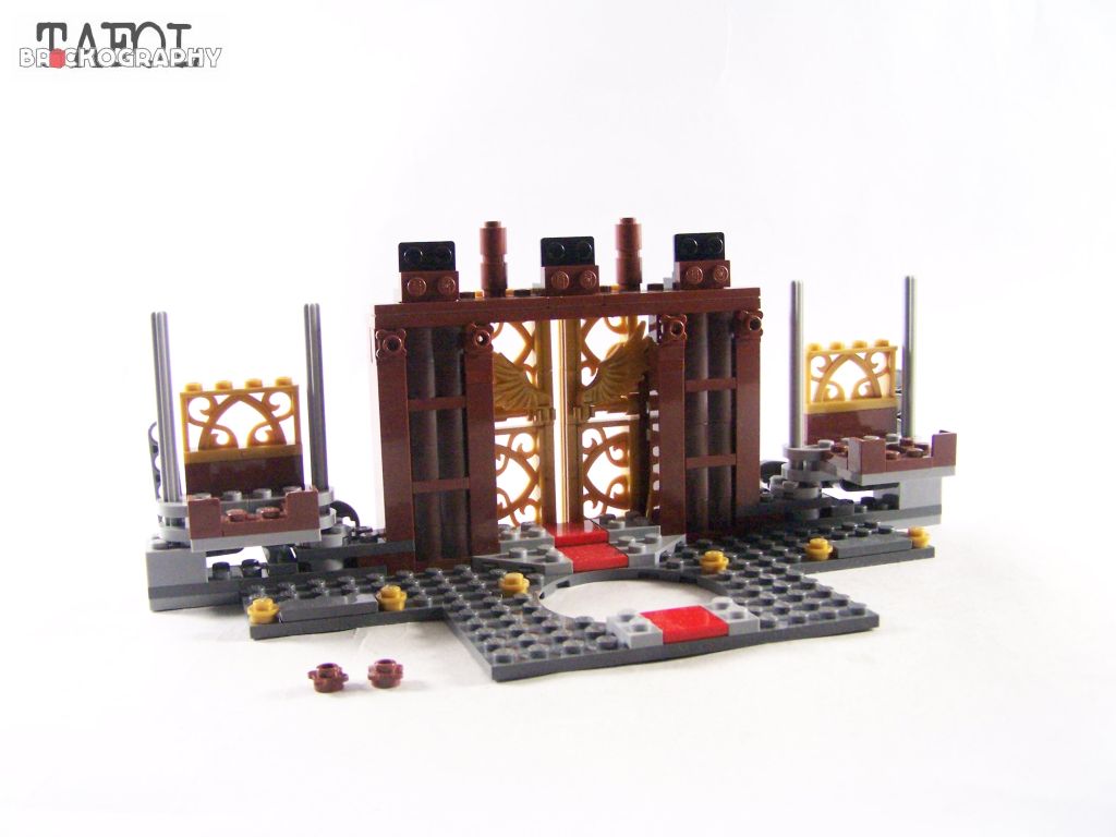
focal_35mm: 38
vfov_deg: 37.7
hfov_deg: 49.0
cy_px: 418
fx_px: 1225
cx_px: 558
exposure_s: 1/60
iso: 400
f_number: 3.2
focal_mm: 6.3
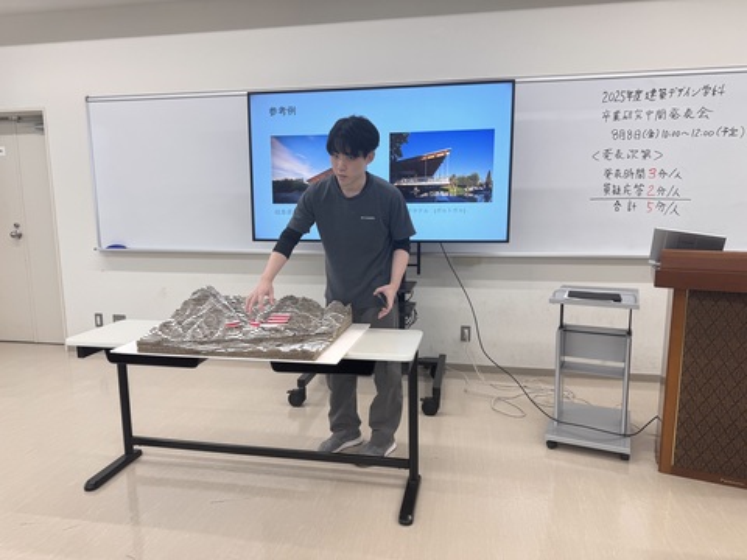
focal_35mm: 24
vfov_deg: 56.8
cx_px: 374
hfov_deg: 71.6
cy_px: 280
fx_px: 518
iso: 64
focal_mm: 6.76
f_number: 1.78
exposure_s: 1/142
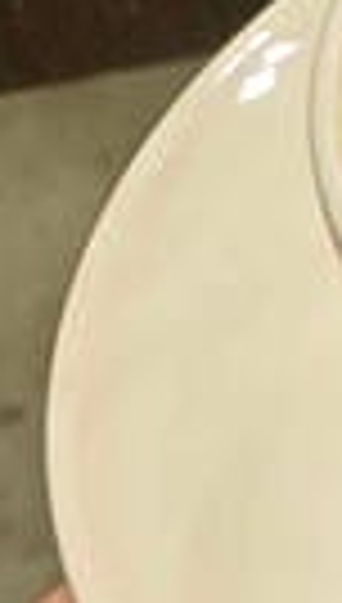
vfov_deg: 9.6
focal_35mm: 224
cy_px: 400
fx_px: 3589
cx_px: 2074
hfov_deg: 4.3
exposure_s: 1/120
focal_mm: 8.72
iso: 160
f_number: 2
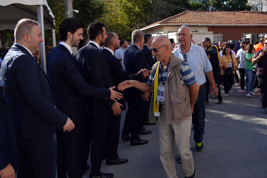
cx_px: 134
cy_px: 89
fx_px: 267
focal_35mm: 36
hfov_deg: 53.1
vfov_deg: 36.9
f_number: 2.8
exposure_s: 1/800
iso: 80
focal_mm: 24
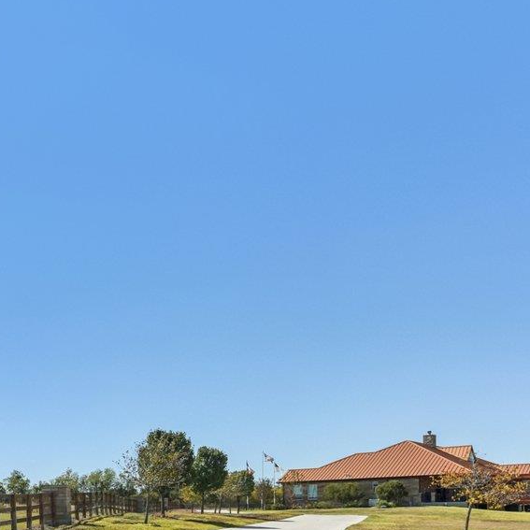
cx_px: 52
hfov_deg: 36.7
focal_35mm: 43
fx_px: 745
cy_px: 478
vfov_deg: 36.7
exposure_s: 1/2000
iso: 400
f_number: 8
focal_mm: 14
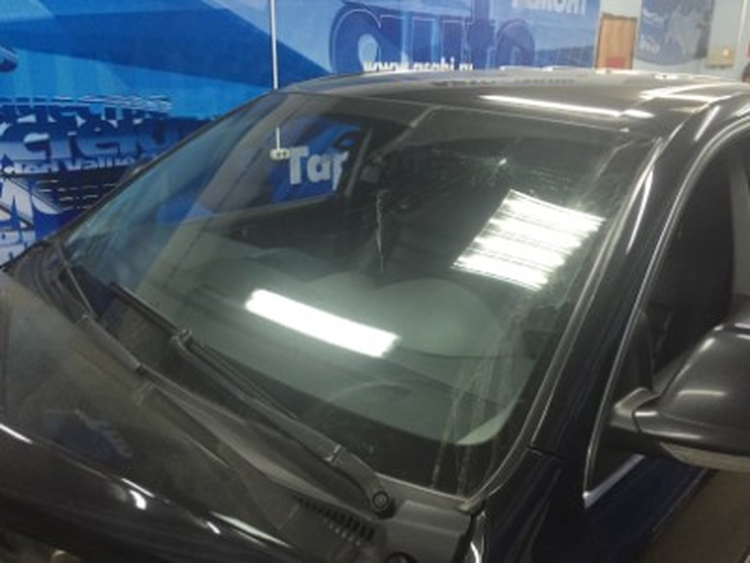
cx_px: 375
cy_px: 282
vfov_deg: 48.2
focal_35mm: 29
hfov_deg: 61.7
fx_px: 628
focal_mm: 4.15
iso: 250
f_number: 2.2
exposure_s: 1/33
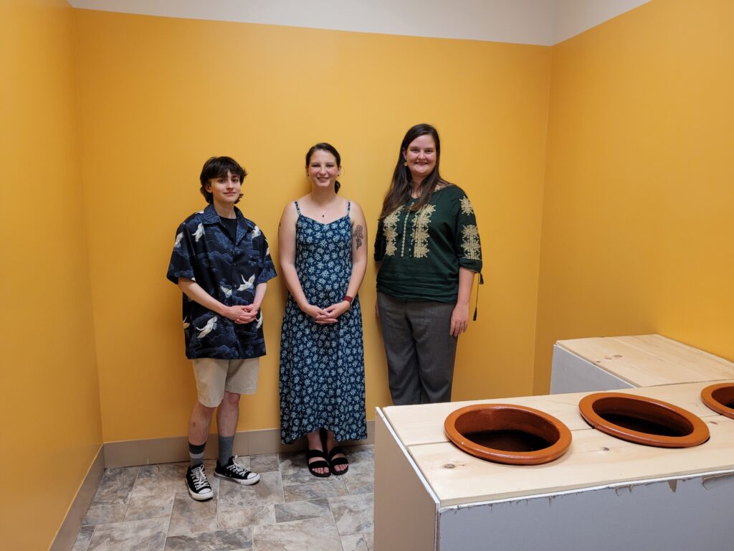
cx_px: 367
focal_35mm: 26
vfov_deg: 53.1
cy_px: 276
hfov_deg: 67.3
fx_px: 551
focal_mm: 5.4
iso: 160
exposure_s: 1/60
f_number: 1.8
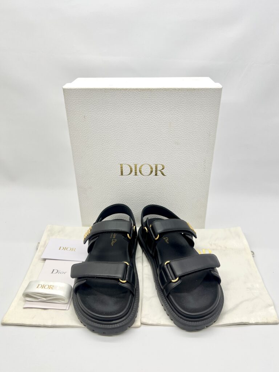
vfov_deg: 67.3
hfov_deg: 53.1
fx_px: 279
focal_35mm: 26
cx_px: 140
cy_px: 186
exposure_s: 1/140
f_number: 1.5
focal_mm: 5.7
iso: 32
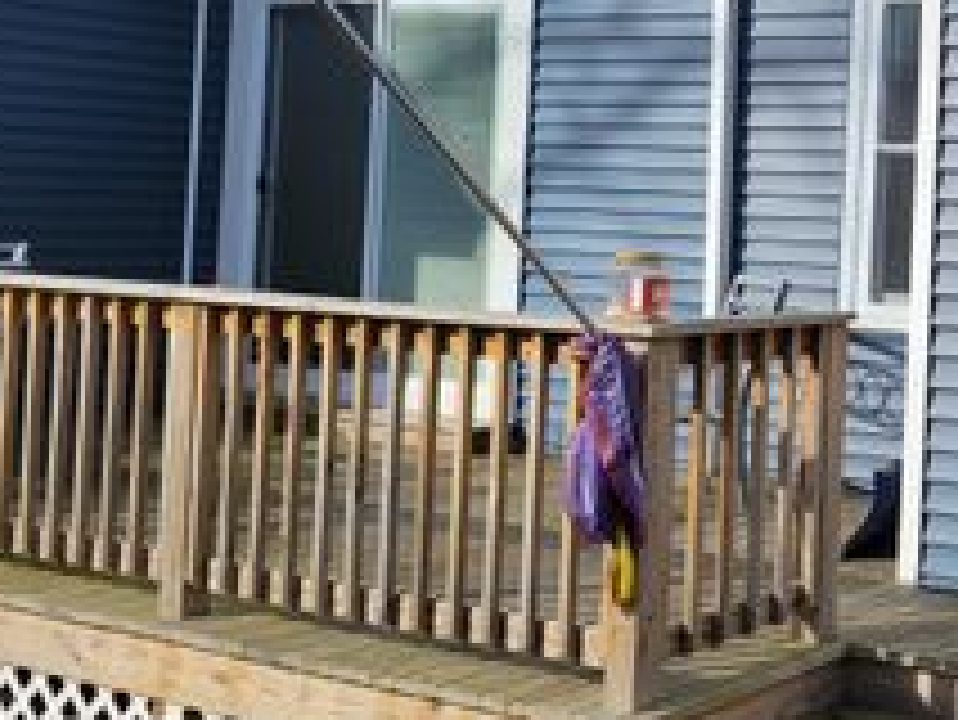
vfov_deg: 23.8
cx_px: 1093
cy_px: 169
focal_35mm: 61
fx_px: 1689
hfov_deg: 28.3
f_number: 1.8
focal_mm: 5.4
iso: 40
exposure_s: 1/2252
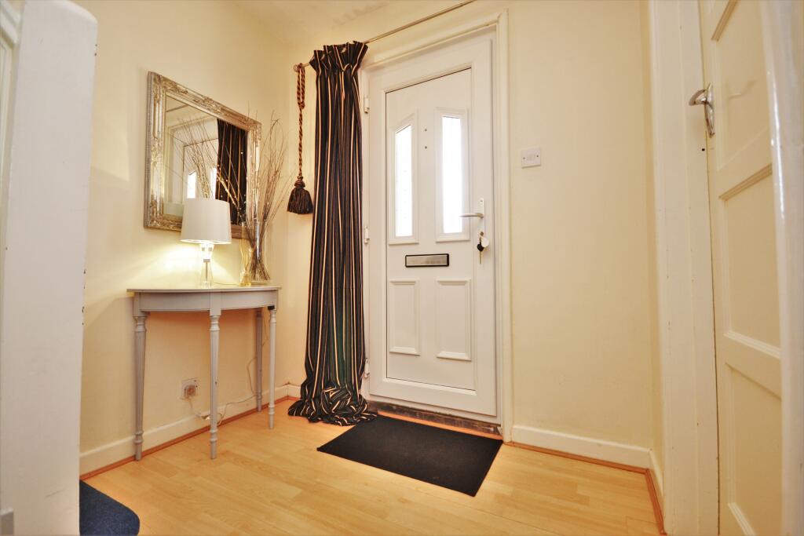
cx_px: 402
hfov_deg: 100.4
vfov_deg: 77.3
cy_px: 268
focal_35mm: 15
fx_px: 335
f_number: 4
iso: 720
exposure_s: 1/60
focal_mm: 10
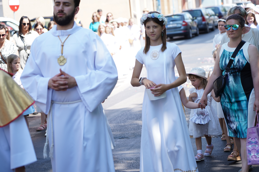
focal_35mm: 105
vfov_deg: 13.0
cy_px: 86
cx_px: 130
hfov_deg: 19.5
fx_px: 755
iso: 100
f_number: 4
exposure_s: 1/200
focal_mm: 105
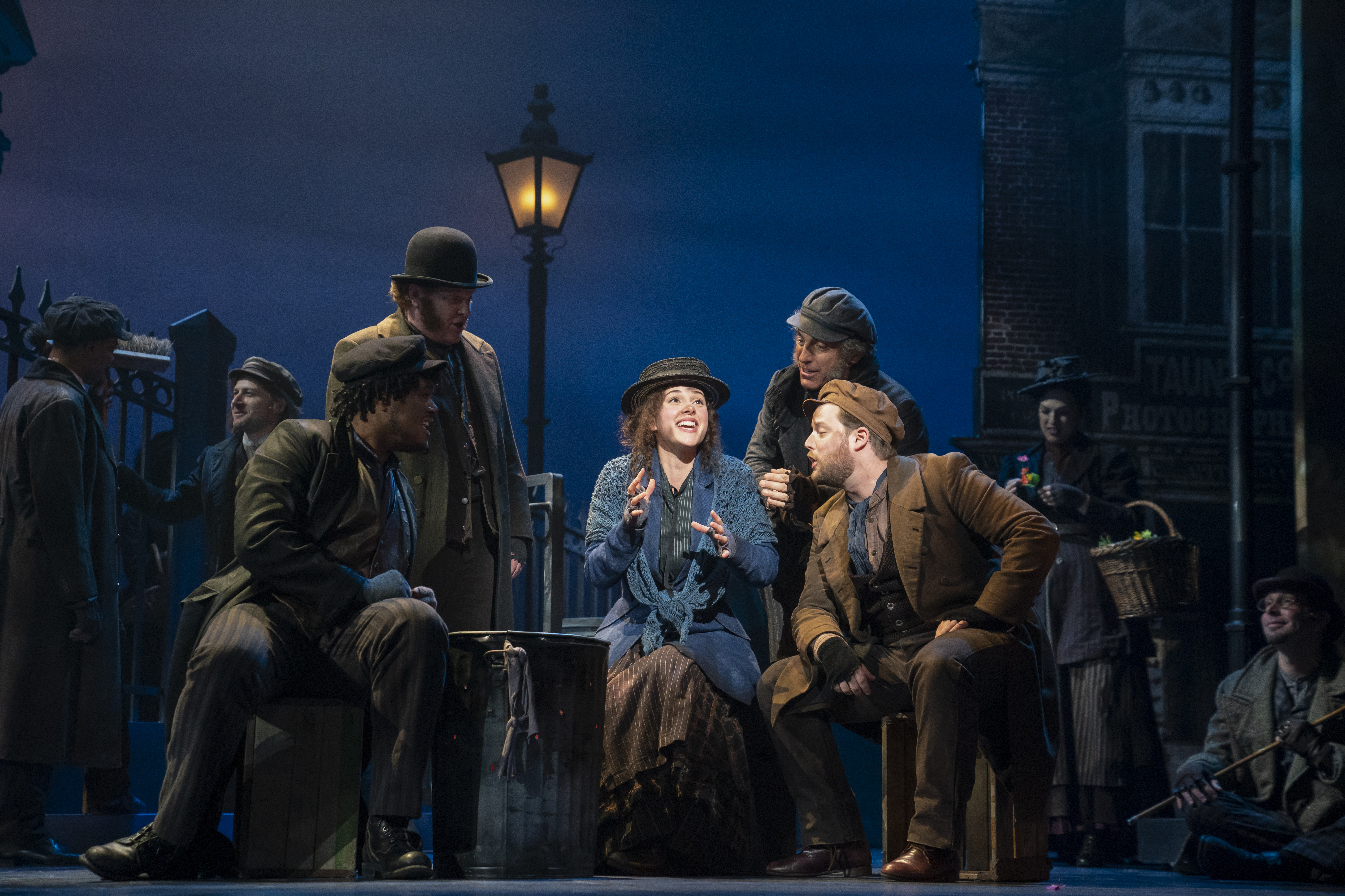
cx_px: 672
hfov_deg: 28.8
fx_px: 2615
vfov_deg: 19.5
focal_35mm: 70
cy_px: 448
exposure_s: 1/250
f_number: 3.5
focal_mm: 70
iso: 4000
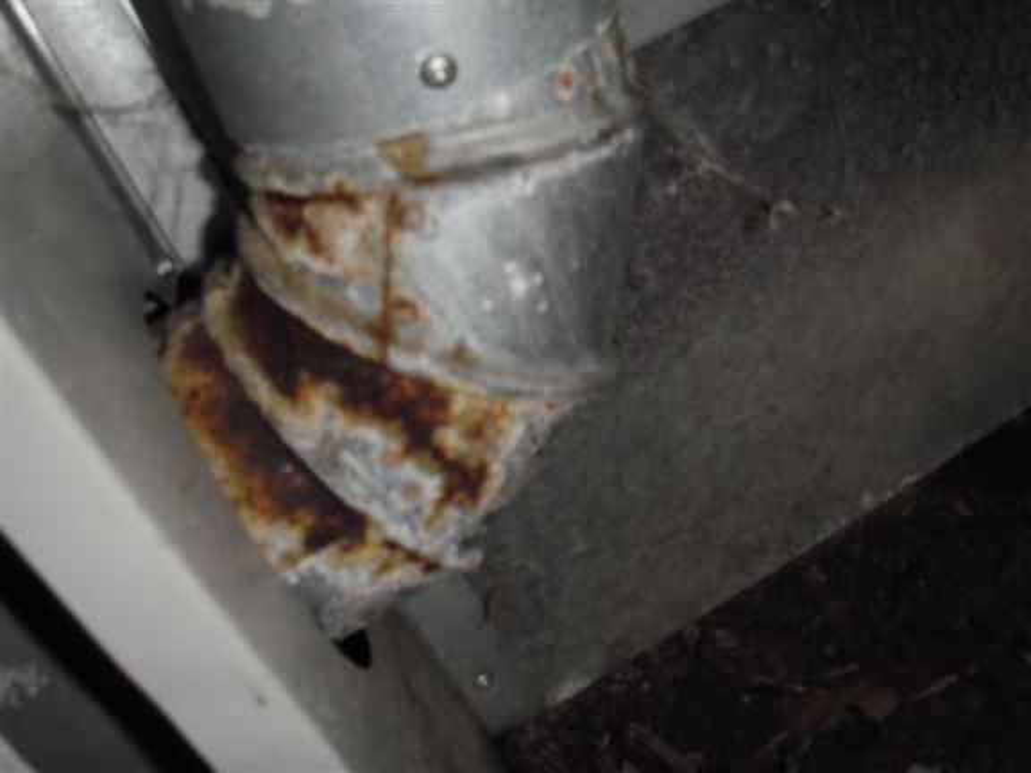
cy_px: 386
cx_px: 516
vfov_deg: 37.7
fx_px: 1132
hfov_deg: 49.0
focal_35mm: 38
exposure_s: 1/30
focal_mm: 6.7
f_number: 3.5
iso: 125
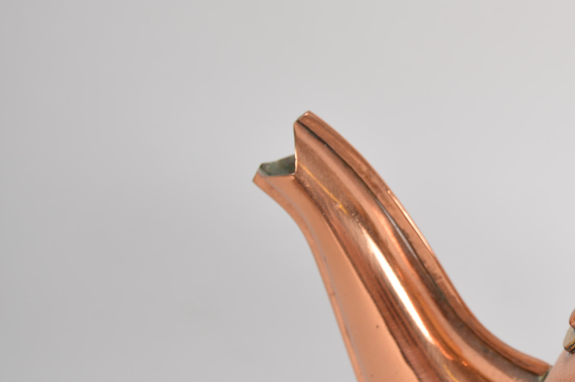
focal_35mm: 149
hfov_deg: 13.7
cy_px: 214
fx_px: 2376
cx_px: 511
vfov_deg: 9.2
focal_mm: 55
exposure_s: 1/80
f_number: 5.6
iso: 100
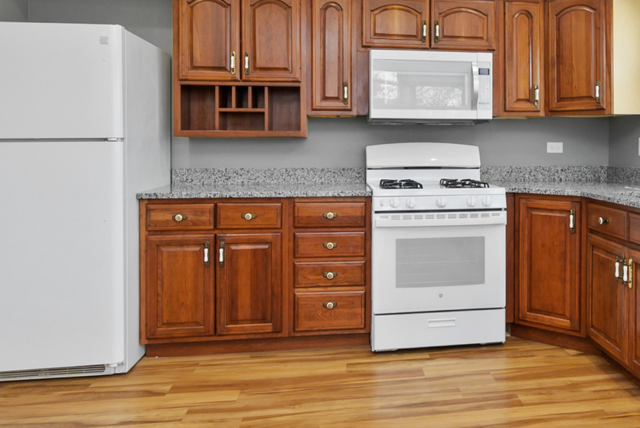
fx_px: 516
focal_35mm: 29
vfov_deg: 44.3
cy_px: 140
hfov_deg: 62.2
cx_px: 423
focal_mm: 10
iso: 320
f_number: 8
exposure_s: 1/30
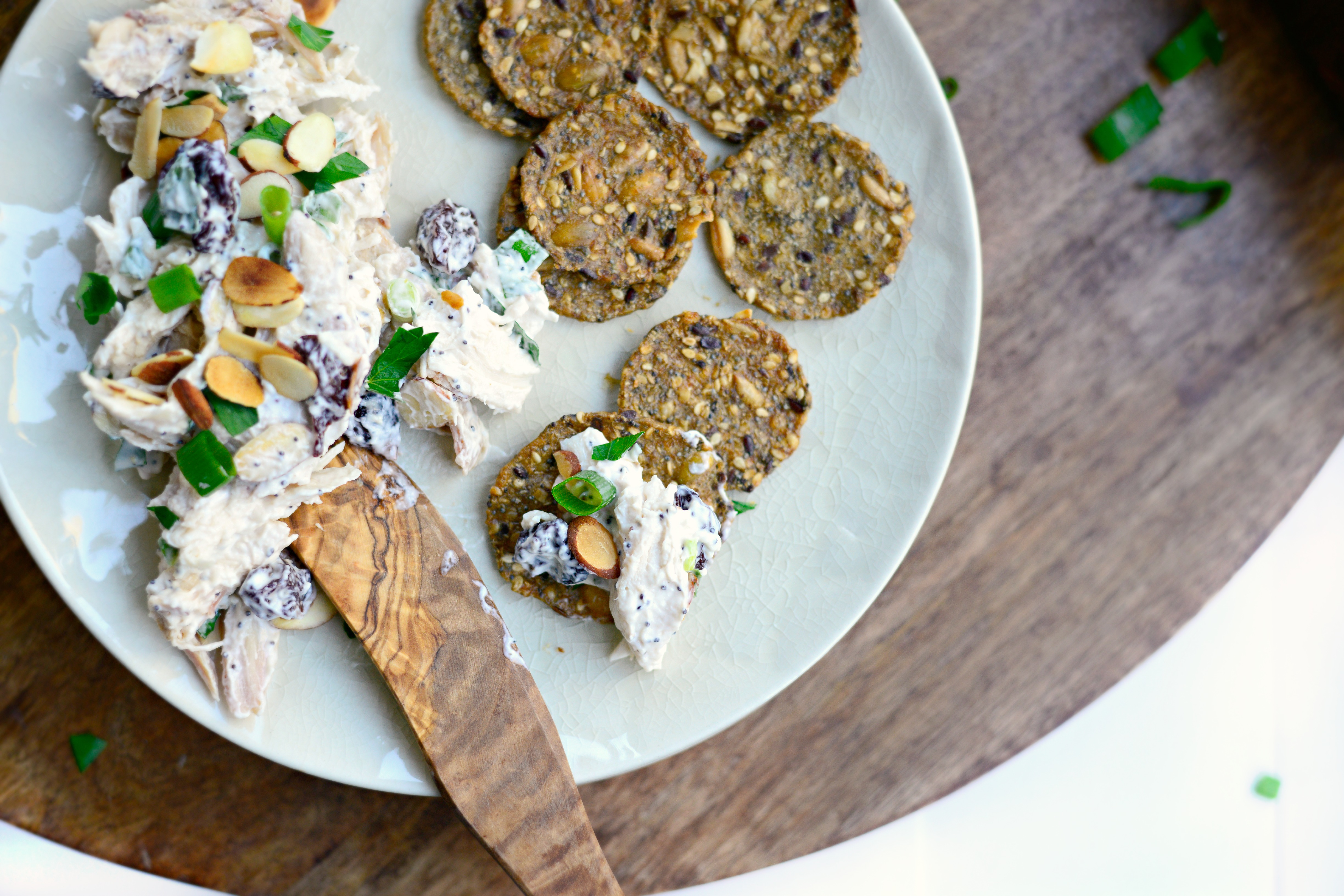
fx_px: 1867
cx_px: 672
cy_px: 448
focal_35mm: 50
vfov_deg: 27.0
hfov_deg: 39.6
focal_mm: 50
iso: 640
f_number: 2.8
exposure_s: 1/200
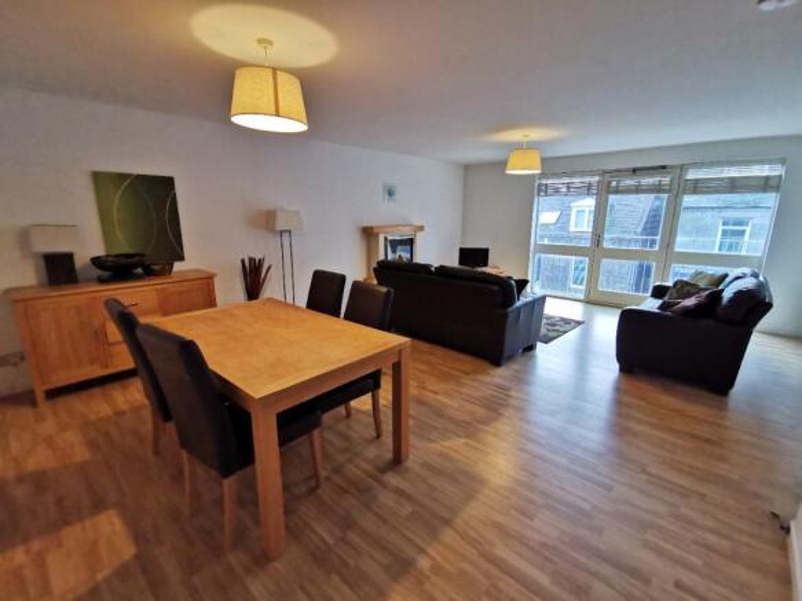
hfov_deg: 94.5
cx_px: 401
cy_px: 300
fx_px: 371
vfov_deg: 78.1
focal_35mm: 16
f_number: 2.2
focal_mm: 2.35
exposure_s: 1/33.3
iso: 400
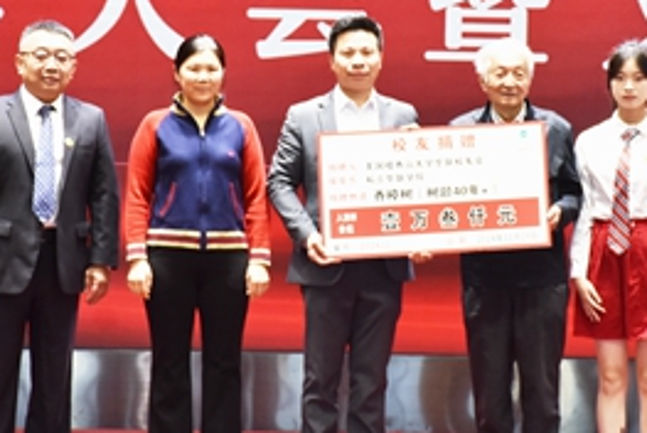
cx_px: 423
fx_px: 5074
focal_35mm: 282
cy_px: 134
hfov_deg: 7.3
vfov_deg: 4.9
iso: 1000
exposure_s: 1/160
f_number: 6.3
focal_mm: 90
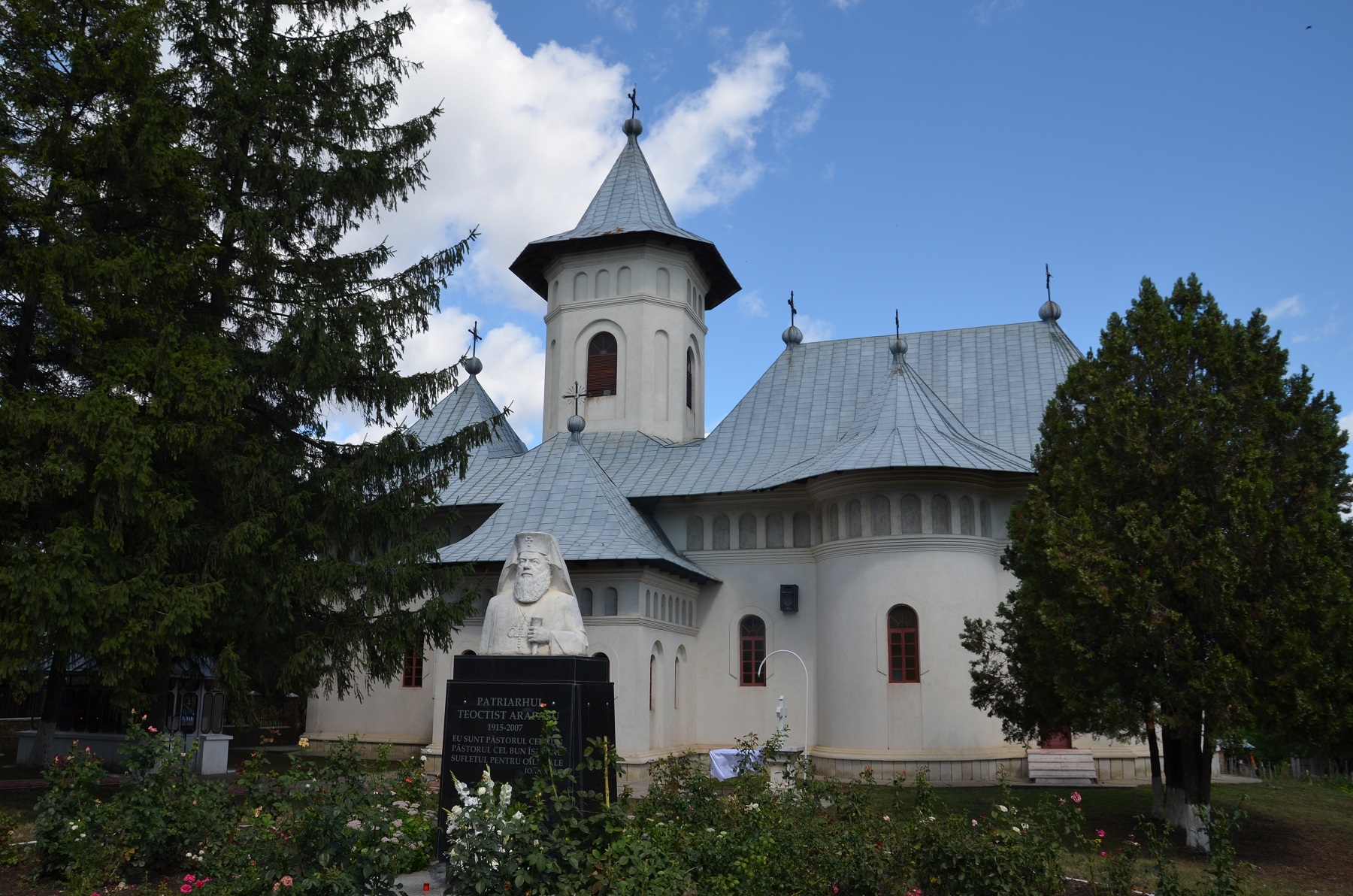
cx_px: 676
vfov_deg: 47.7
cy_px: 448
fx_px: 1013
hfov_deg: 67.5
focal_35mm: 27
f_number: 8
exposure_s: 1/250
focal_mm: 18
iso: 125
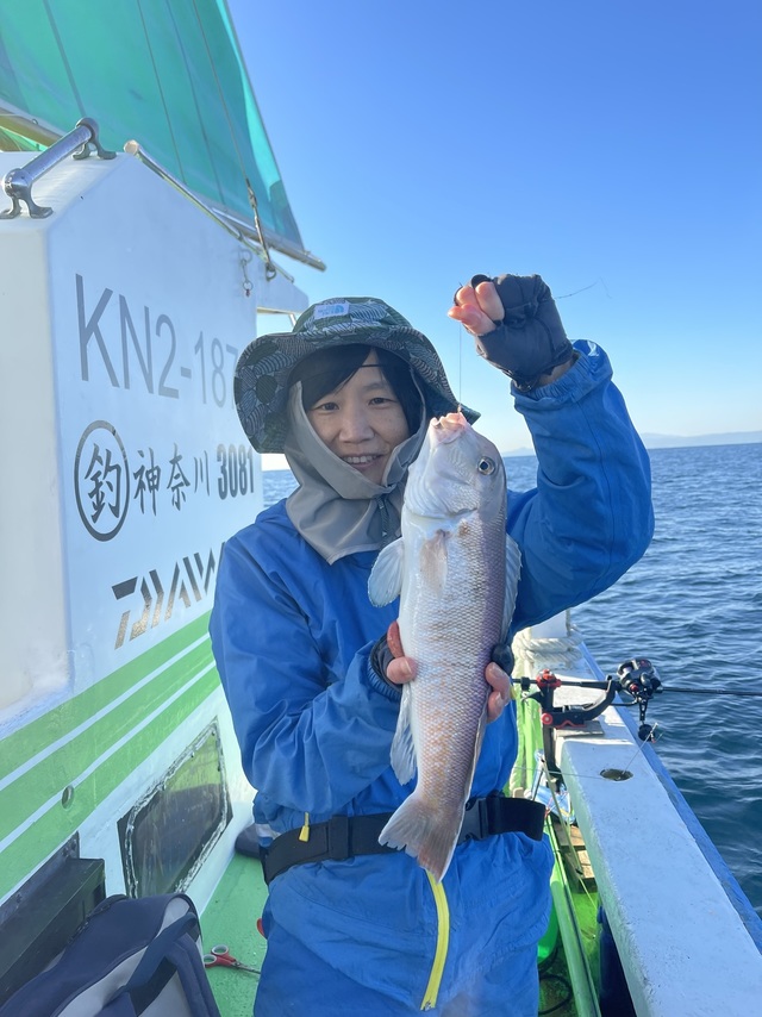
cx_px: 381
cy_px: 508
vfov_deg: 69.4
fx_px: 734
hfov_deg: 54.9
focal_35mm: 25
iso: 32
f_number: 1.6
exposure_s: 1/1403
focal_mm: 5.1
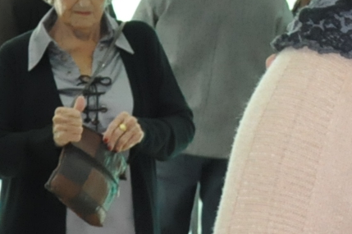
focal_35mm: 225
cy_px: -17
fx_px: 2197
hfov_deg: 8.4
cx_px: 830
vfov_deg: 6.1
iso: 2000
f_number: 5
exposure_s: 1/125
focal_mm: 30
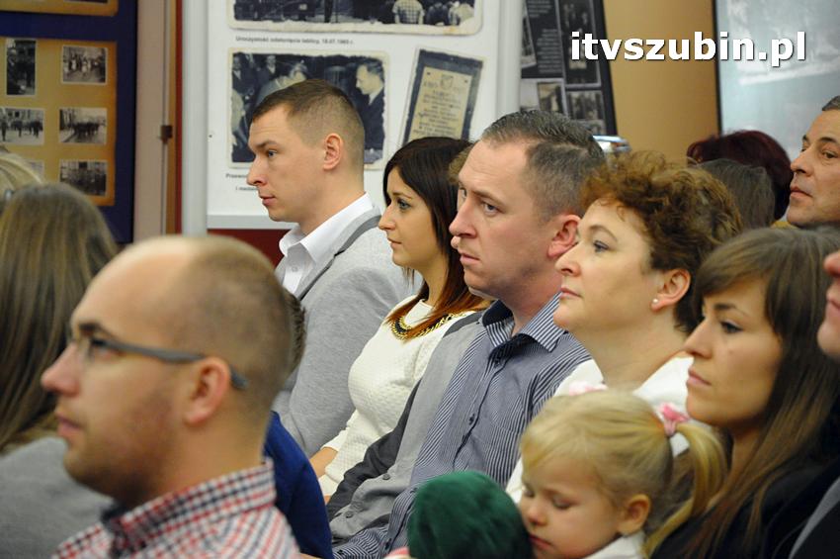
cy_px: 280
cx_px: 420
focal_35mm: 158
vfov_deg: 8.7
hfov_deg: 13.1
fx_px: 3671
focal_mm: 105
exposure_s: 1/80
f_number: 5.6
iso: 2500
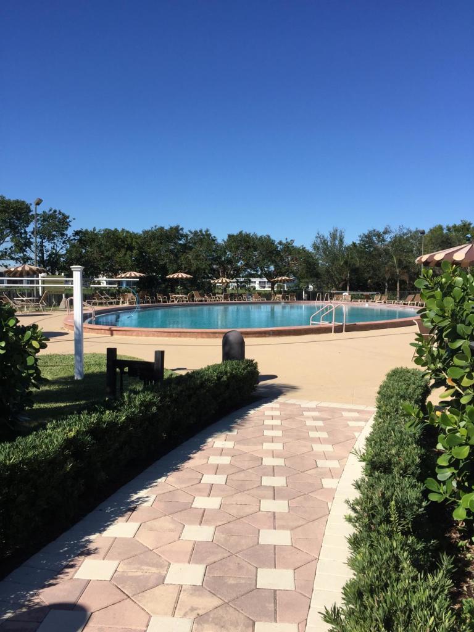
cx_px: 237
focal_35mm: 29
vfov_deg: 61.7
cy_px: 316
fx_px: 529
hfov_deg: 48.2
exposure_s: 1/2475
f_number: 2.2
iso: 32
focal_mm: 4.15
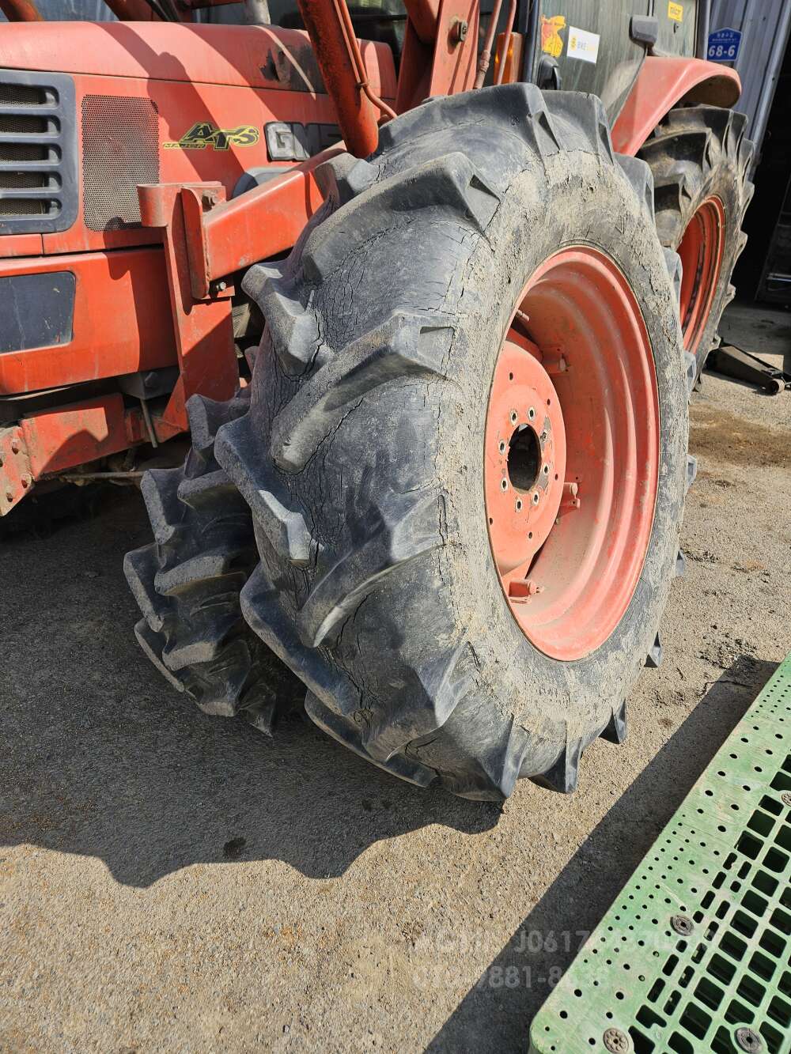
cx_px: 396
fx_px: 701
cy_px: 527
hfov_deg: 58.9
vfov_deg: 73.9
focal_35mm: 23
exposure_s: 1/1593
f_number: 1.8
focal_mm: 5.4
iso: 25
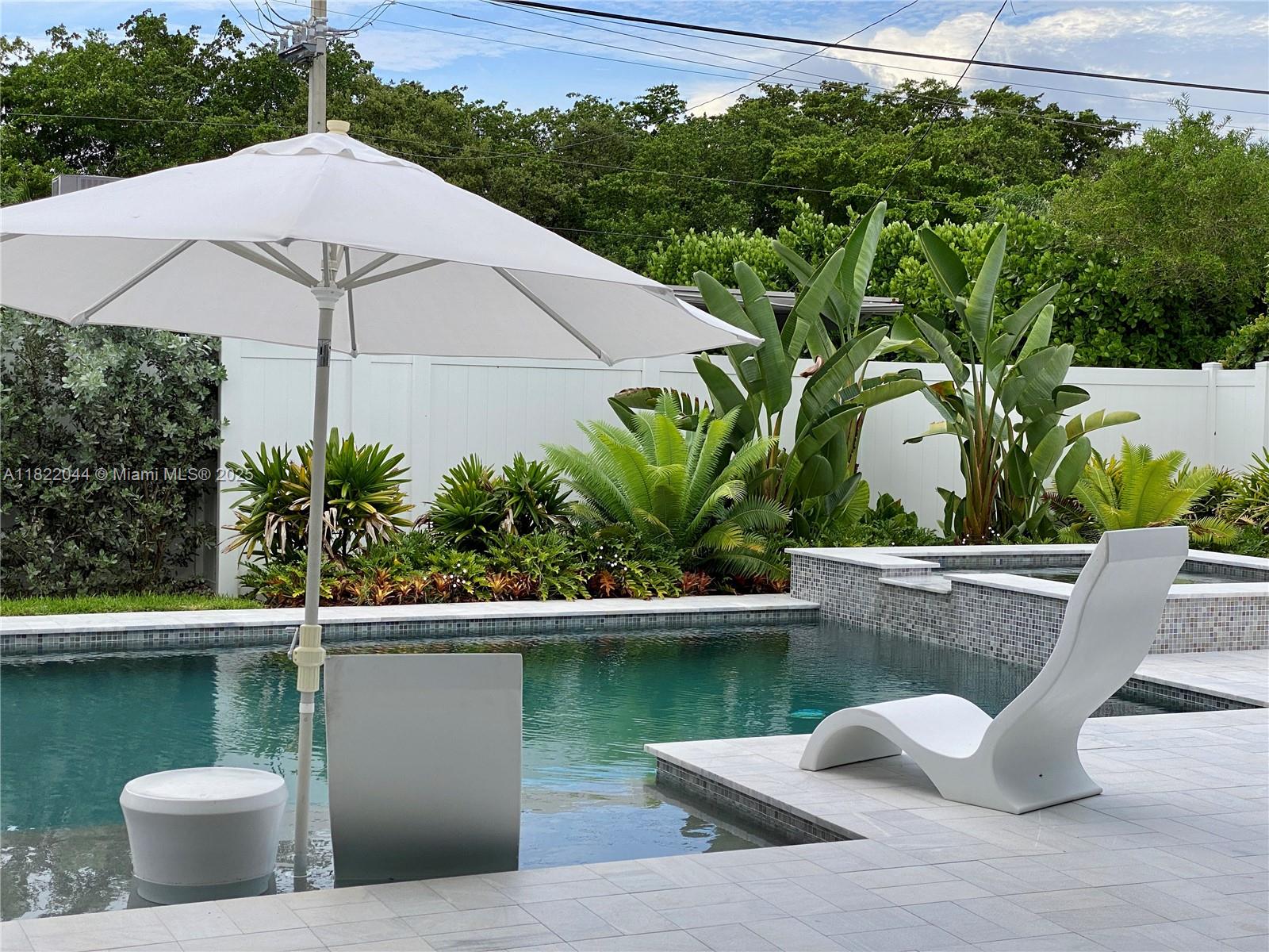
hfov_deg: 36.8
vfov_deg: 28.0
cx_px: 634
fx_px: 1906
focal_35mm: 52
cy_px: 476
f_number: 2
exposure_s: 1/749
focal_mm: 6
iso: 20
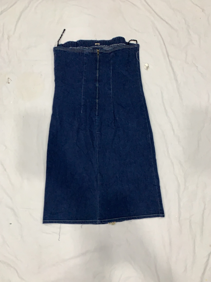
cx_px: 106
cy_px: 141
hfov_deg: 53.1
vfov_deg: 67.3
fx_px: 211
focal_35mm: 26
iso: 80
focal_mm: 4.25
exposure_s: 1/61
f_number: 1.8
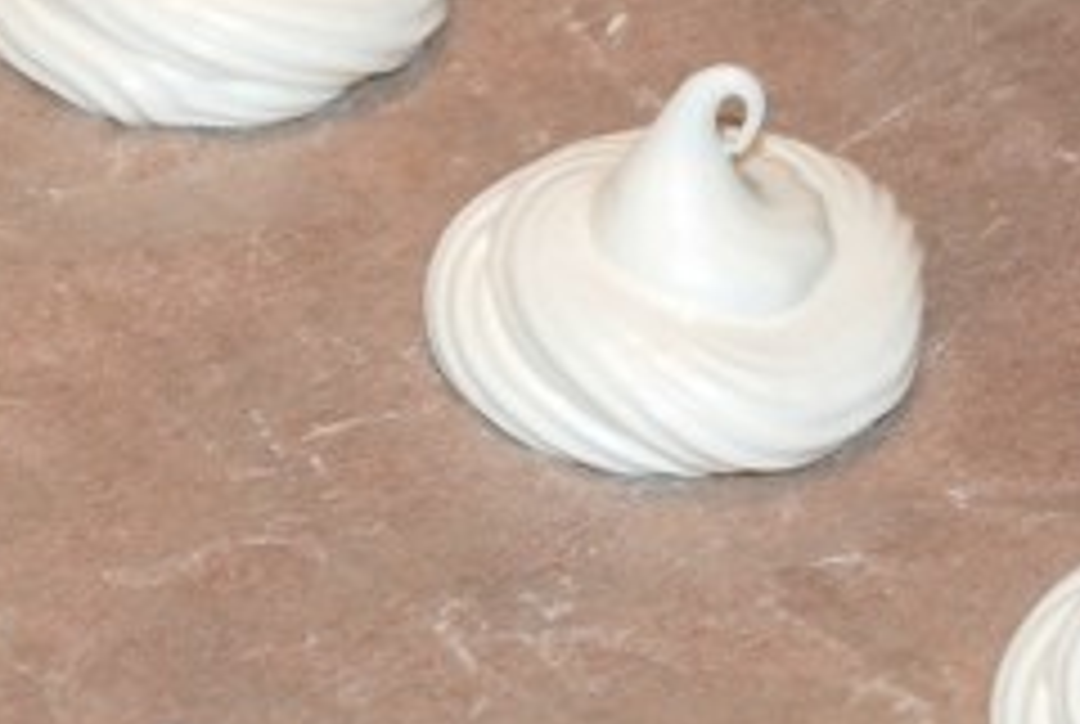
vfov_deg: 6.3
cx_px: 590
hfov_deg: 9.3
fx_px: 6612
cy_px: 175
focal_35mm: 220
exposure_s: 1/60
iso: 200
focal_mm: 44
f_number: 4.8
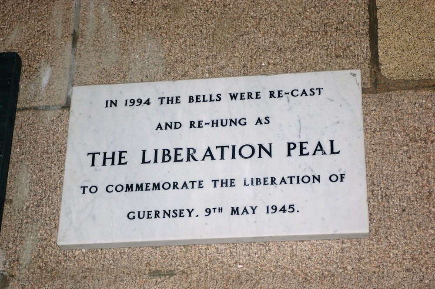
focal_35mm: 98
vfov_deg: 14.0
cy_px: 144
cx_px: 218
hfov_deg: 20.9
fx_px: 1177
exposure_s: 1/90
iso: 200
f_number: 4.5
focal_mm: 65
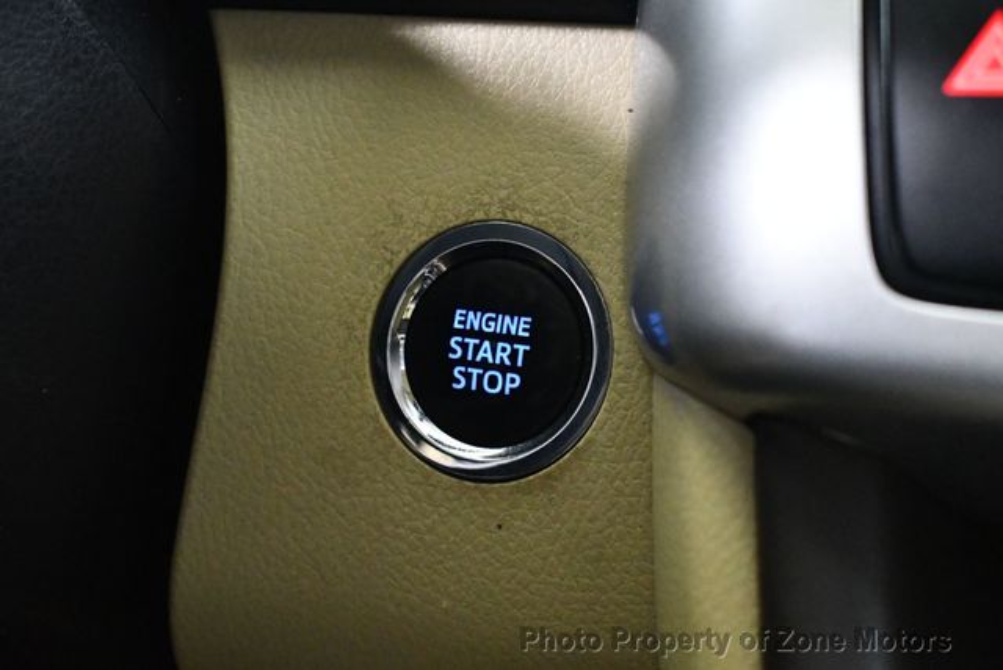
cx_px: 502
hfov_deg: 29.6
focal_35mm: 68
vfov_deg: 20.1
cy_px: 335
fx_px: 1896
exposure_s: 1/60
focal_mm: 34
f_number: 4.5
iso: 7200
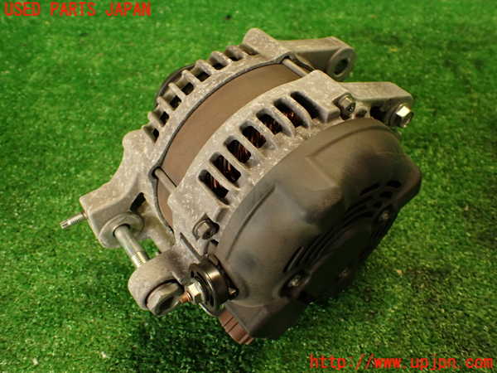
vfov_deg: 46.8
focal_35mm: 30
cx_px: 248
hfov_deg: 60.0
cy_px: 186
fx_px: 431
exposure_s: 1/30
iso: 250
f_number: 2.3
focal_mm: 5.4
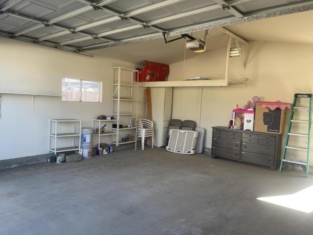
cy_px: 118
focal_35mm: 25
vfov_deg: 54.9
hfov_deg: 69.4
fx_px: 226
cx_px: 156
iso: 32
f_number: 1.6
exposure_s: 1/163
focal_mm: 5.1
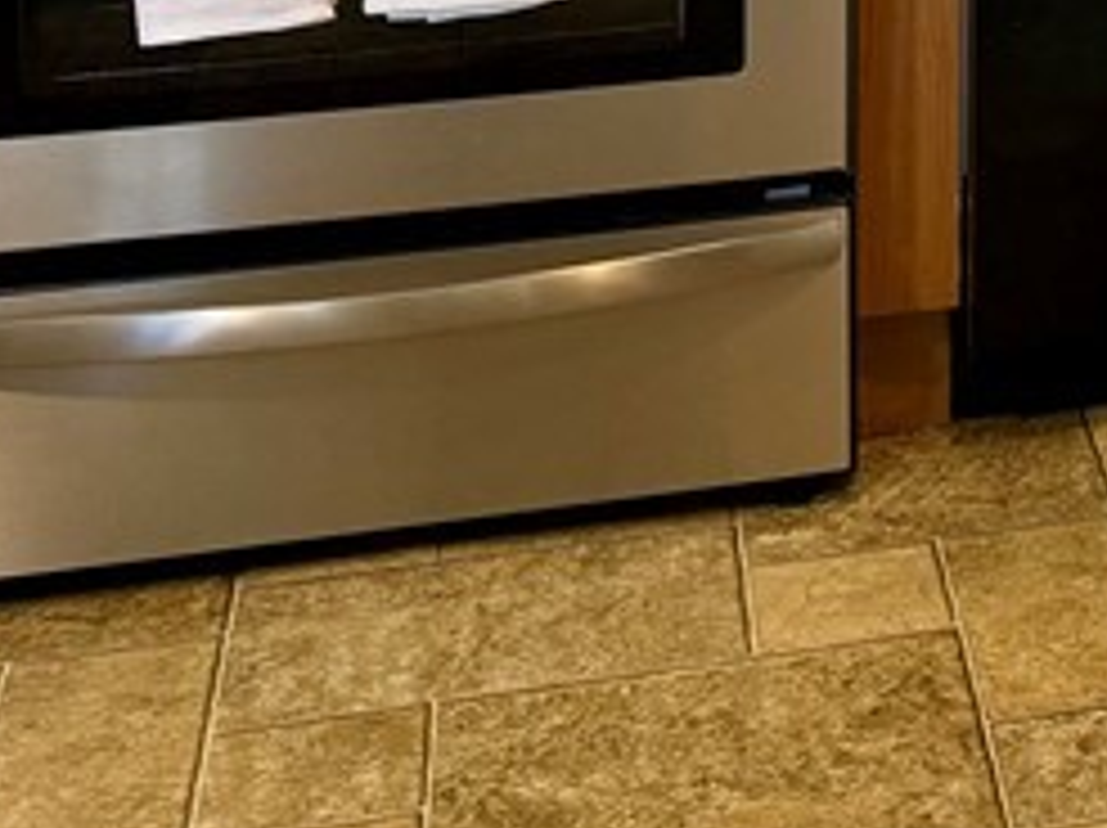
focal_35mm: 100
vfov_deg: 13.2
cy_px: -698
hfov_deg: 17.6
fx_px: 3195
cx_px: 1670
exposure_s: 1/60
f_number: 1.78
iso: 160
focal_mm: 6.76
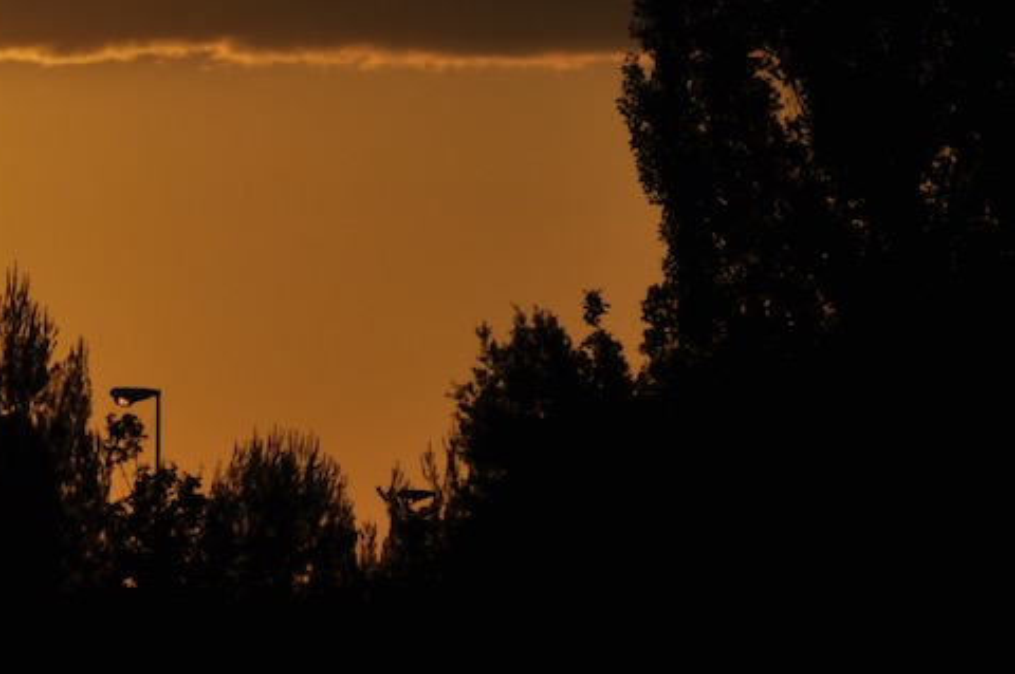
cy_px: 100
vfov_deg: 3.3
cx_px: -336
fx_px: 11839
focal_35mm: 420
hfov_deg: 4.9
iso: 100
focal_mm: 105
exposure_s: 1/400
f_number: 20
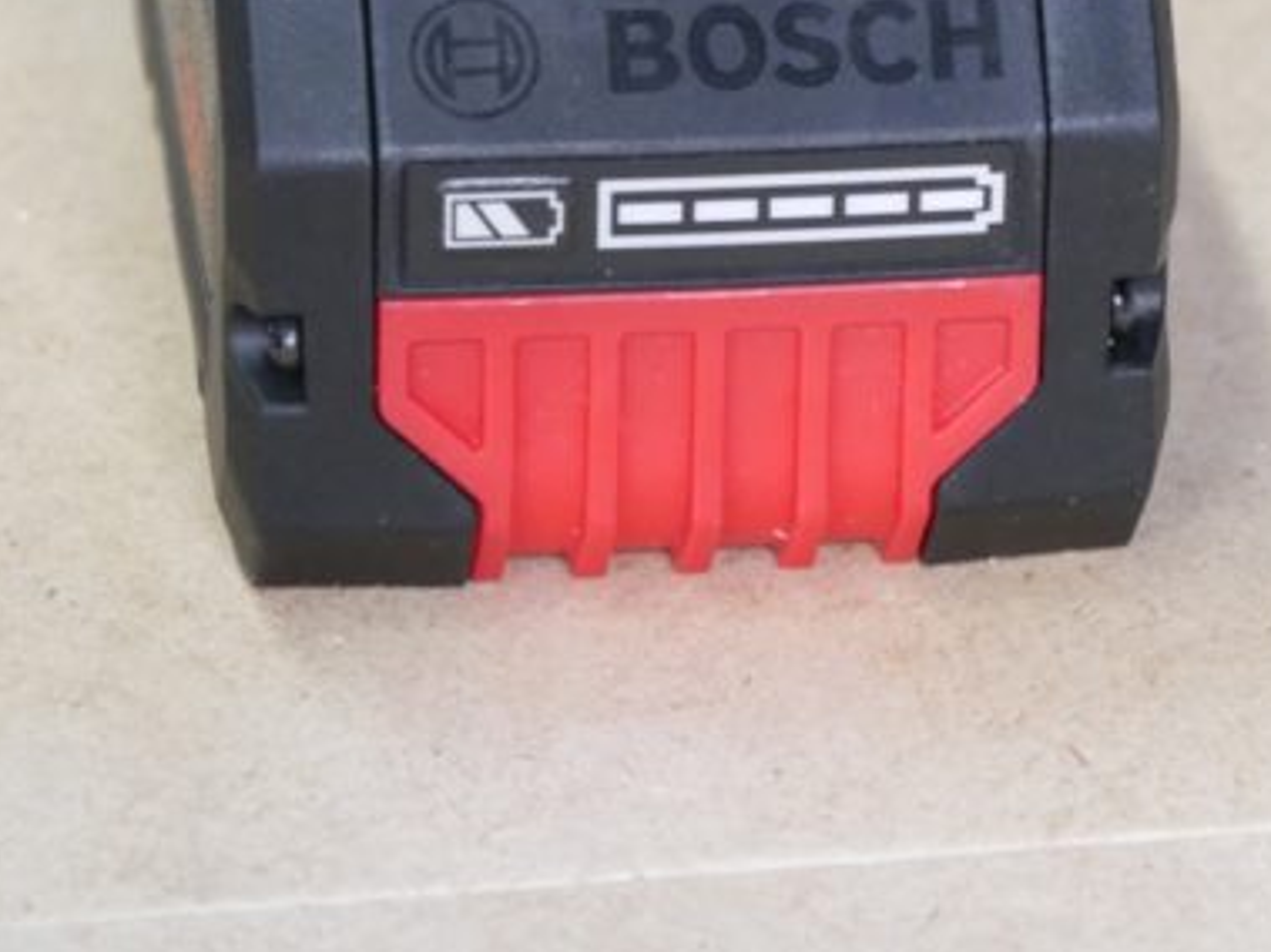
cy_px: 80
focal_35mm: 268
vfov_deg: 5.5
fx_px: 9837
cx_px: 711
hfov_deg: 7.4
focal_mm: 73
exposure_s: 1/60
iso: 3200
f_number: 5.4
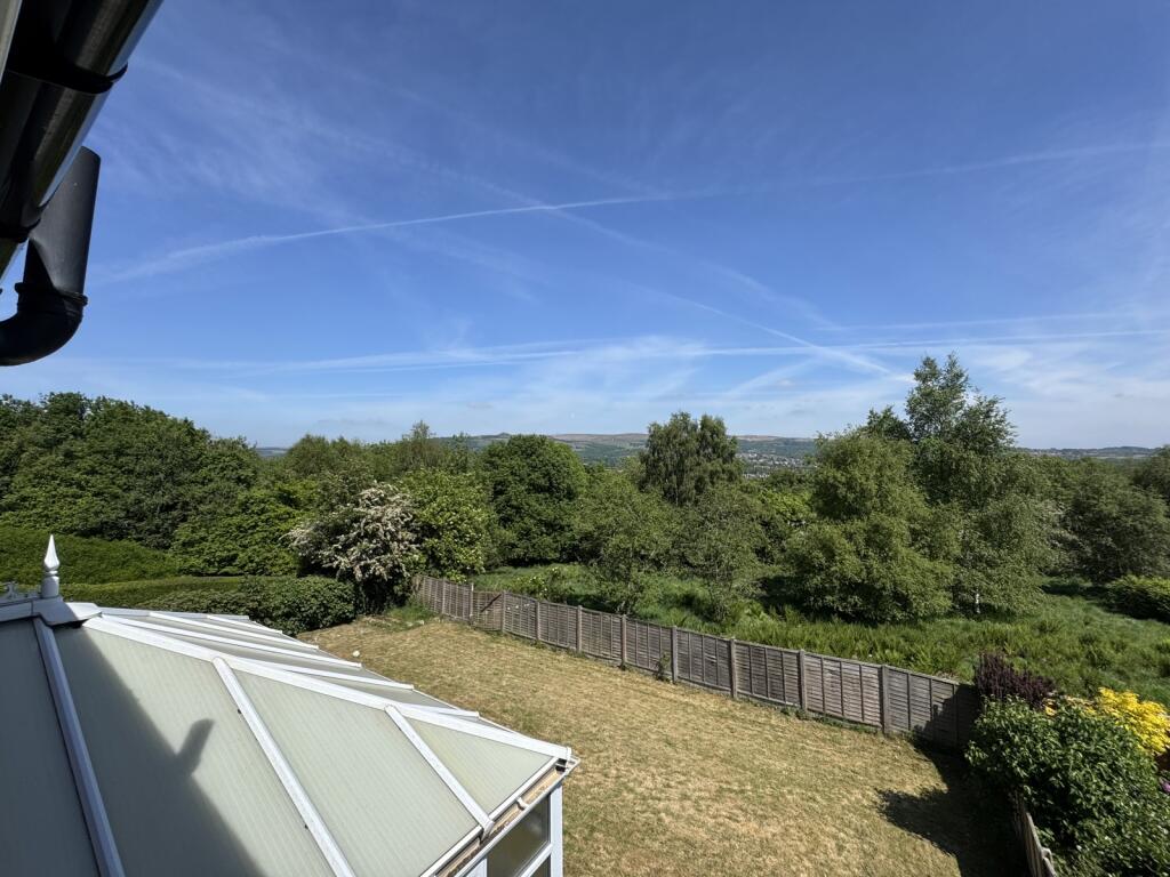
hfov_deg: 102.1
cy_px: 438
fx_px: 473
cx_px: 585
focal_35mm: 14
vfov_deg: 85.7
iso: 50
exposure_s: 1/2208
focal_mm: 2.22
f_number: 2.2
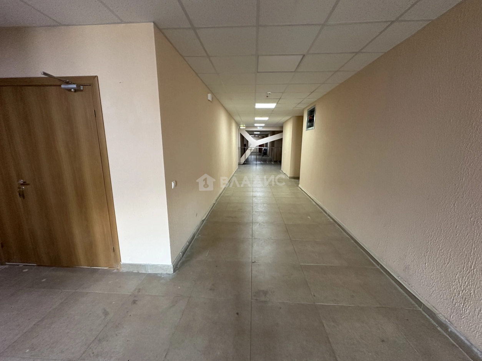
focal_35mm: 14
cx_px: 241
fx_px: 195
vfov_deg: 85.7
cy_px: 180
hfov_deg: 102.1
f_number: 2.2
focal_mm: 2.22
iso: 400
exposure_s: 1/50
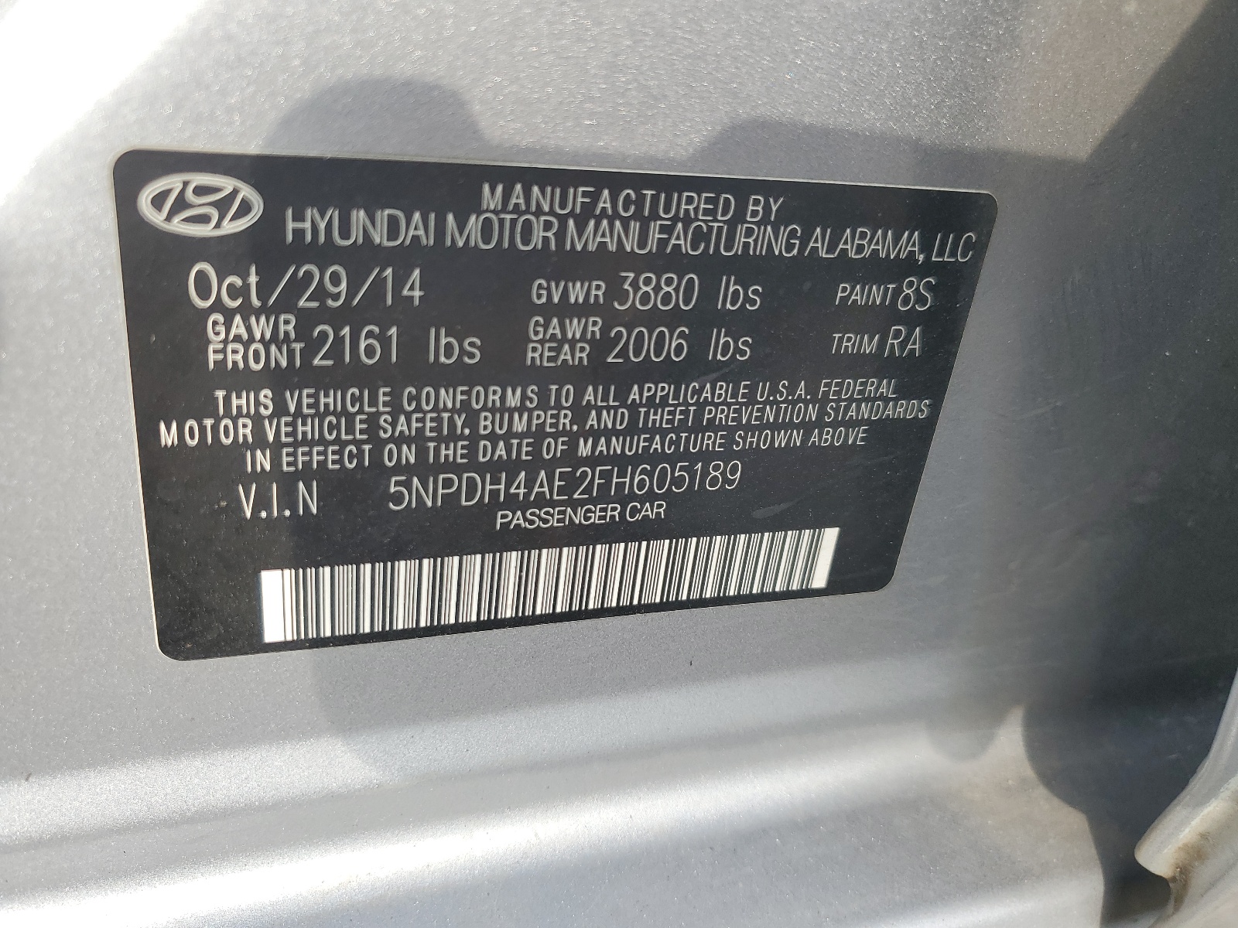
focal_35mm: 26
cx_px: 619
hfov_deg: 67.3
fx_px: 930
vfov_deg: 53.1
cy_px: 464
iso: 50
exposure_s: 1/667
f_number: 1.5
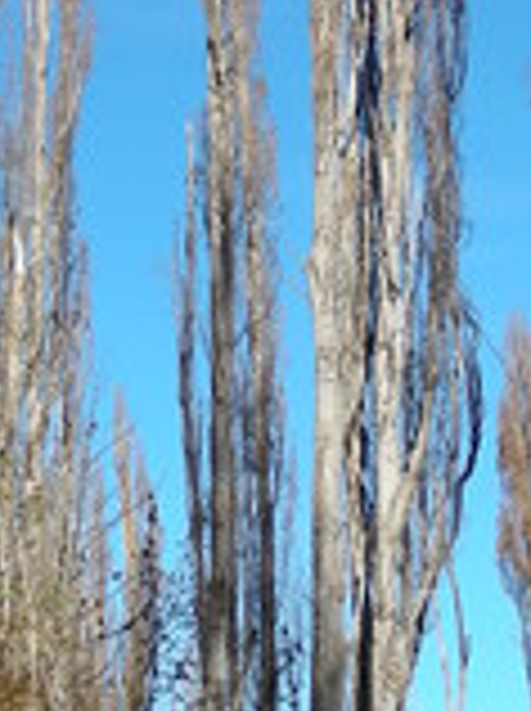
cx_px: 326
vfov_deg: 15.1
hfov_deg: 11.4
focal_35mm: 130
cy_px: 158
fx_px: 2666
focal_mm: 6.3
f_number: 4
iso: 50
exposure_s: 1/354
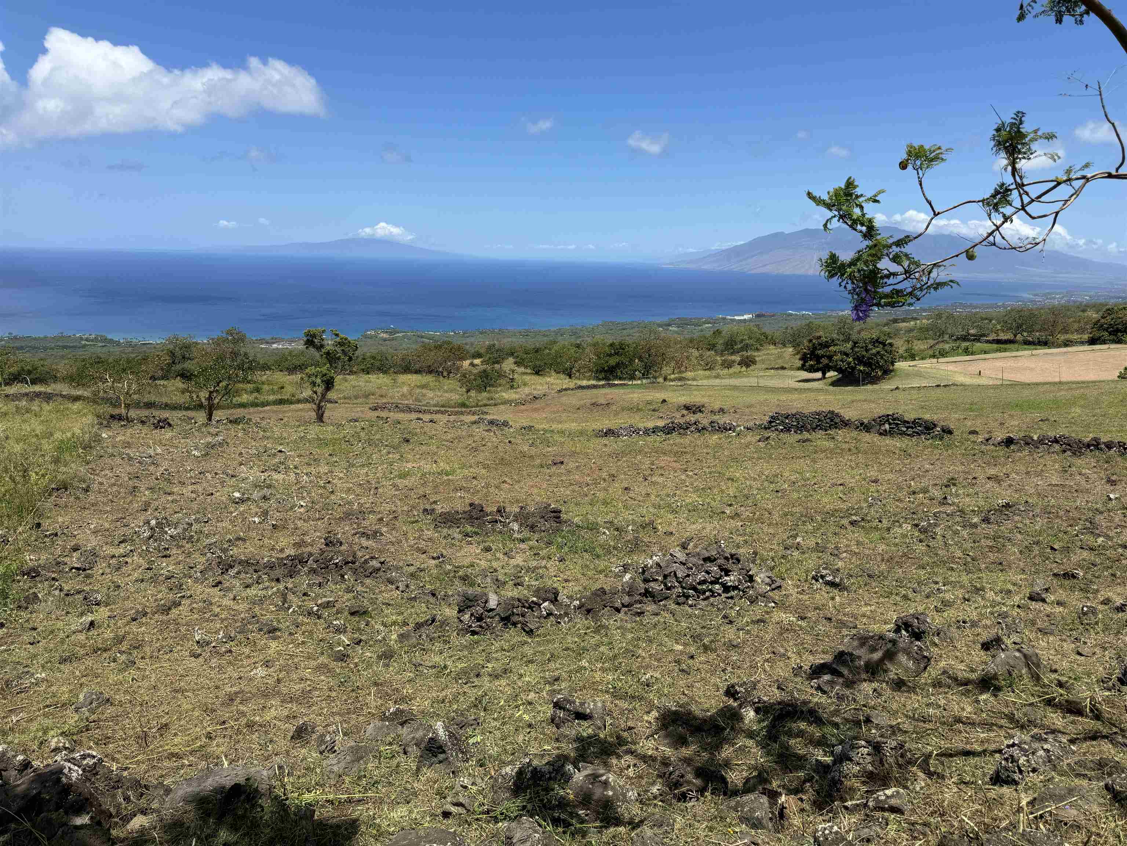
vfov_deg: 56.8
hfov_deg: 71.6
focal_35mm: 24
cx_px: 564
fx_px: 781
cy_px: 423
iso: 80
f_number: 1.78
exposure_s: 1/4950
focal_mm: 6.76
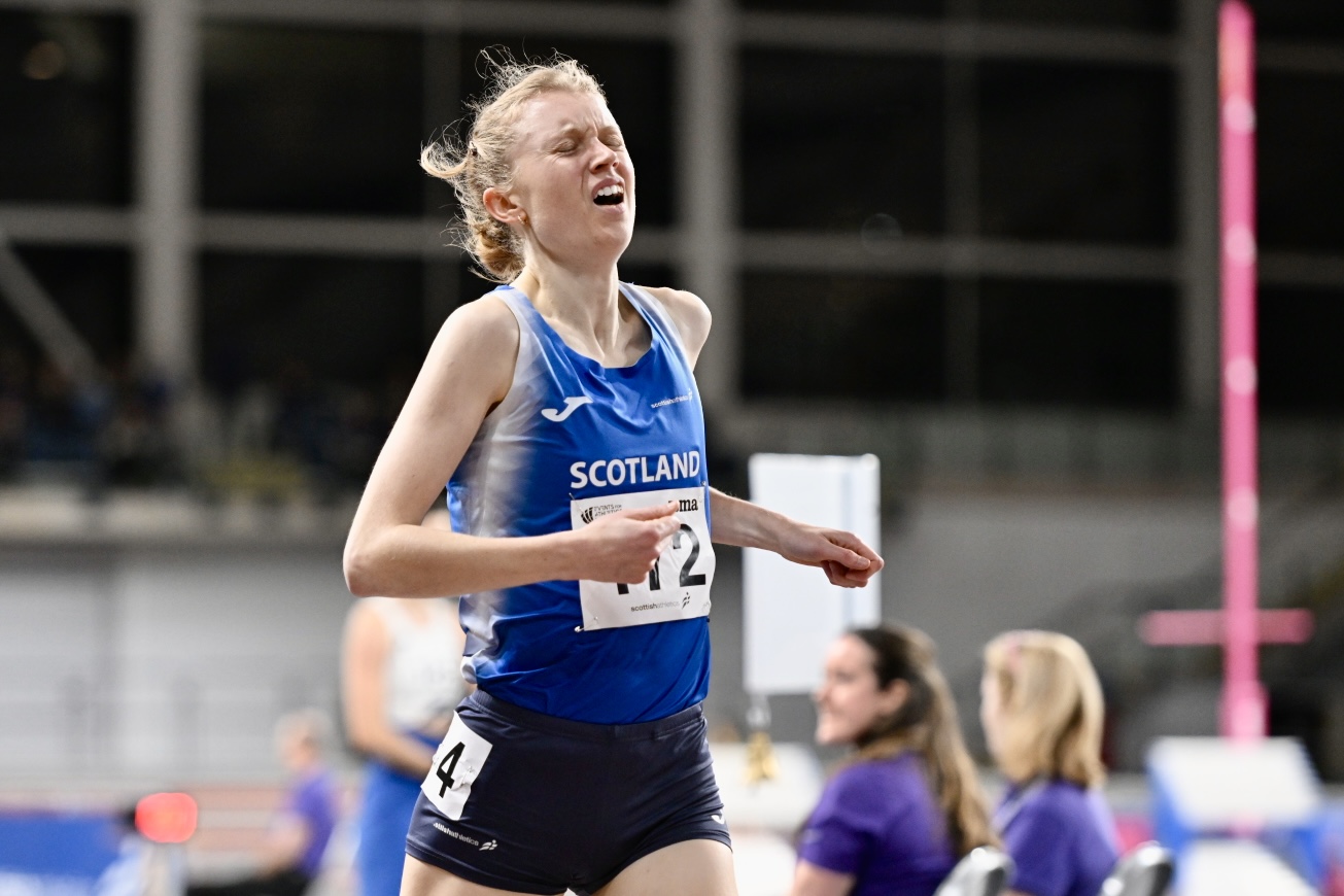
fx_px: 5786
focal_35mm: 155
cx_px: 672
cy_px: 448
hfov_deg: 13.2
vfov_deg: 8.9
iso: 3200
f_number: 2.8
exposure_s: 1/2000
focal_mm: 155
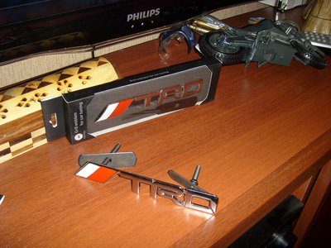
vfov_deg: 39.7
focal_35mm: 36
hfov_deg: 51.4
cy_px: 124
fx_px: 344
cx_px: 166
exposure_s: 1/45
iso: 100
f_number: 3.5
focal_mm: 6
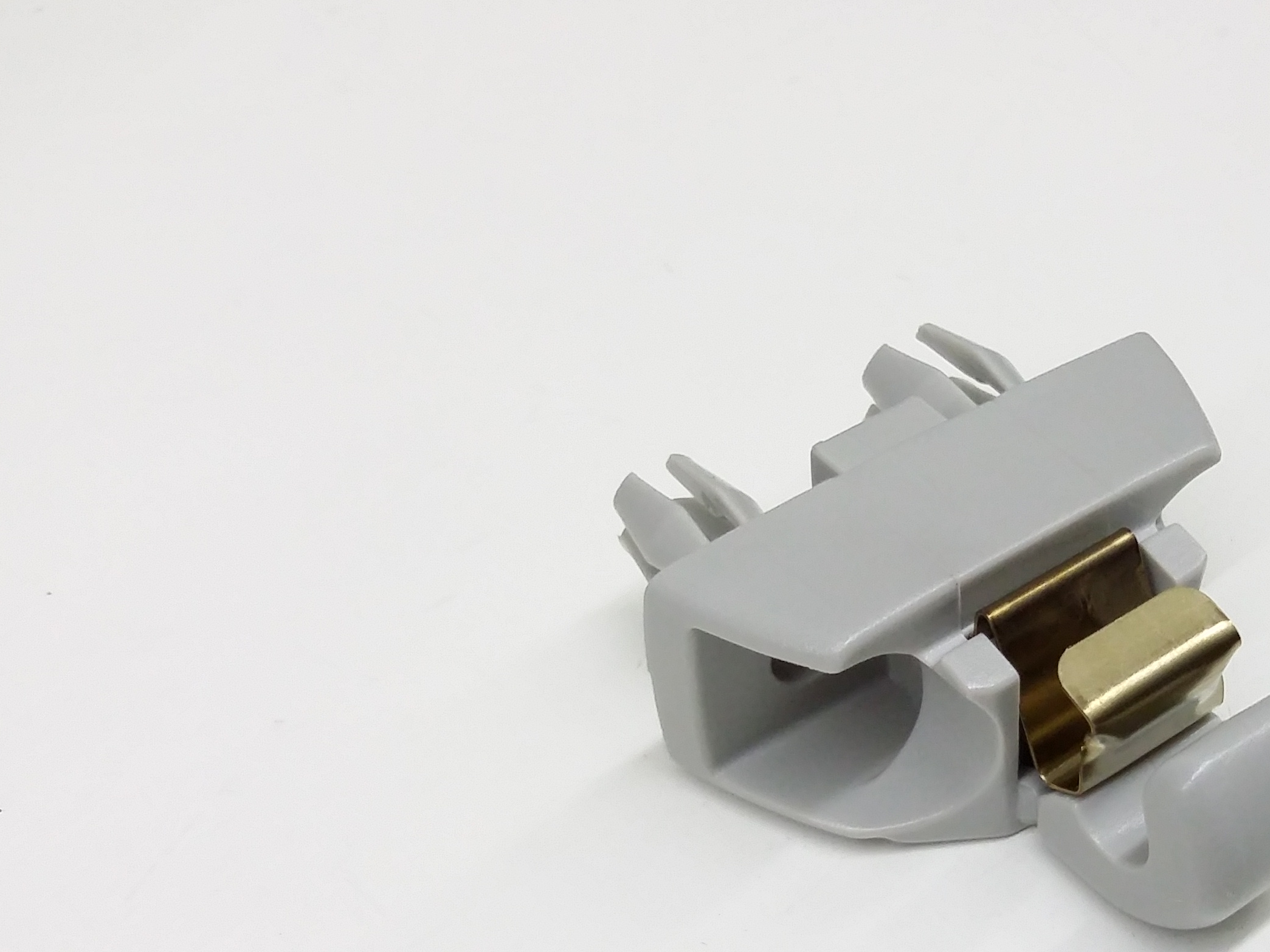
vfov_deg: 28.9
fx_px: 1835
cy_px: 654
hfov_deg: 37.5
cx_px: 905
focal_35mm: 50
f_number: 2.4
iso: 160
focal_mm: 3.4
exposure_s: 1/20
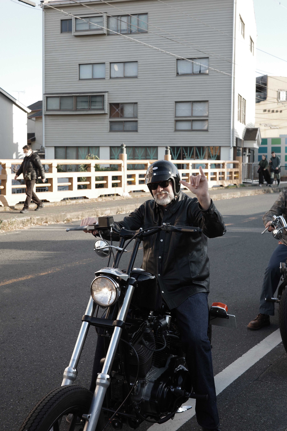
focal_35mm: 40
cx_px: 144
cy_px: 216
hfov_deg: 33.4
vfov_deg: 48.5
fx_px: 478
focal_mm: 26
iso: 100
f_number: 3.5
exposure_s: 1/200
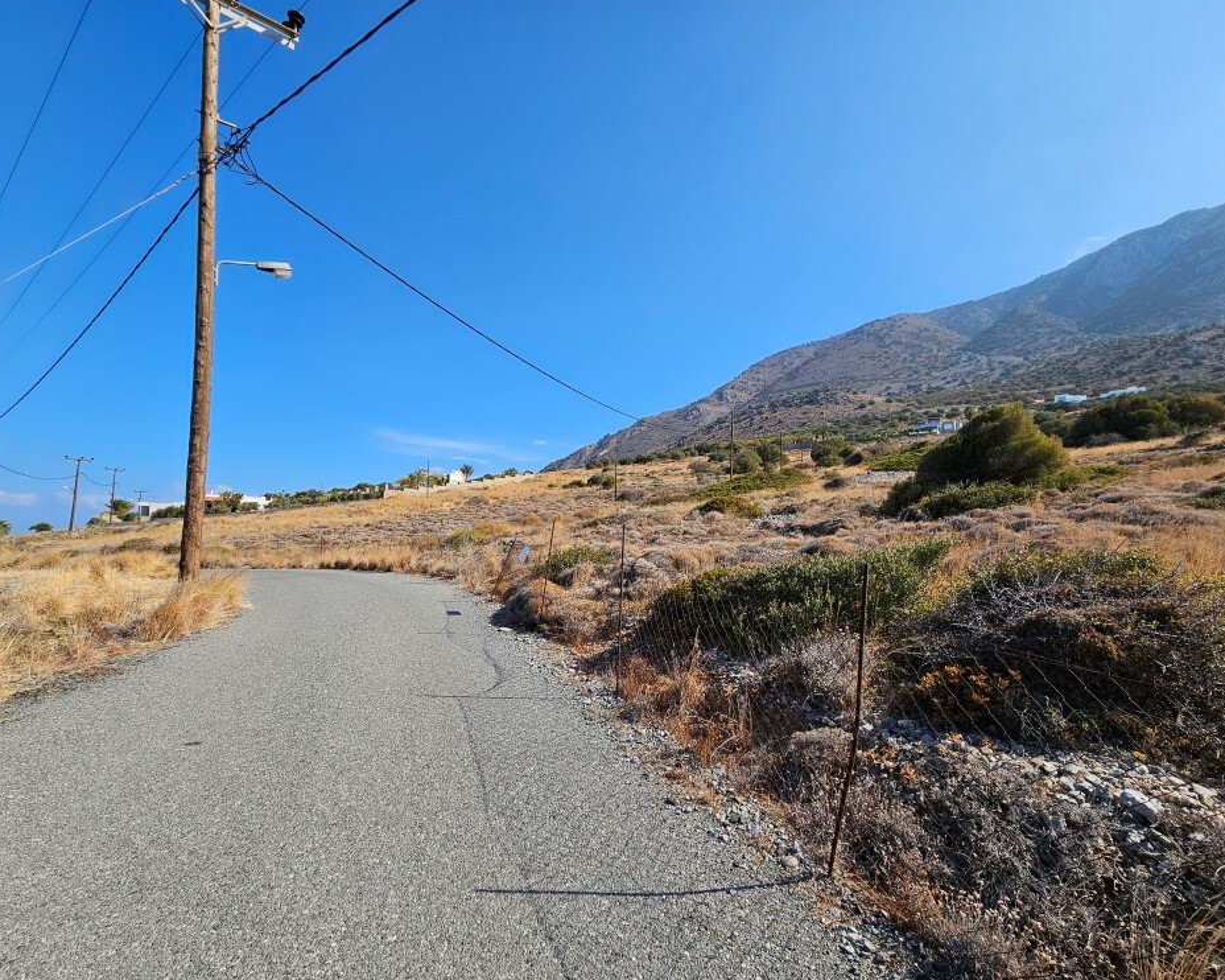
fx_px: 507
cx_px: 622
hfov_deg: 100.7
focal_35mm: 14
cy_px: 497
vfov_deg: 88.0
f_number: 2.2
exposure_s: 1/2470
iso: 50
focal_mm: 2.2
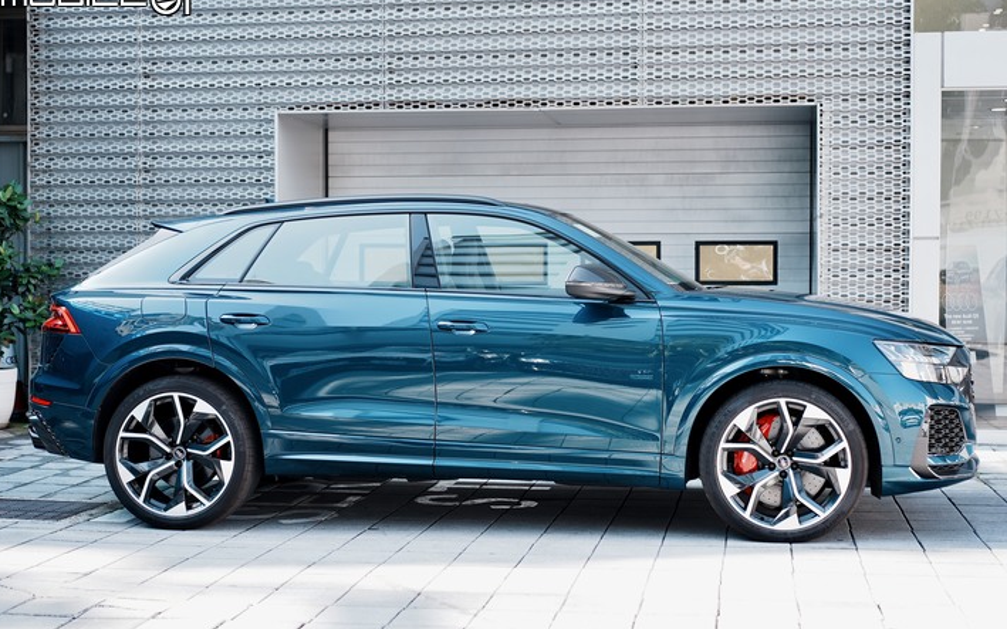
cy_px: 314
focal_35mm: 57
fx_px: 1564
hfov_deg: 35.7
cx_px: 499
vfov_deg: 22.7
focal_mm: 55
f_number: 2.8
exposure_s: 1/160
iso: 80
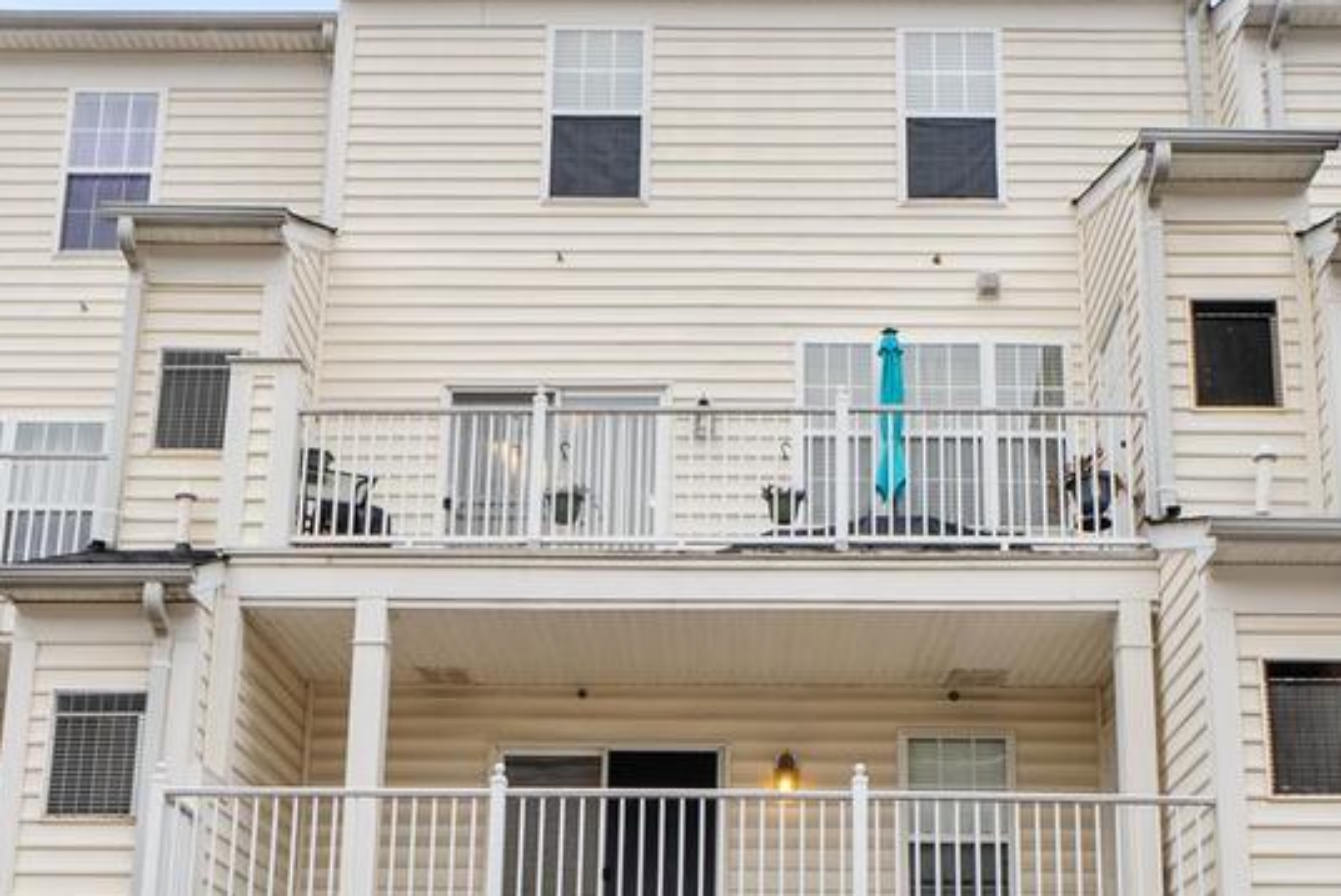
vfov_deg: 29.7
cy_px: 830
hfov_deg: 45.4
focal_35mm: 43
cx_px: 736
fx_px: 1603
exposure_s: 1/100
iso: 800
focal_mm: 16
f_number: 8
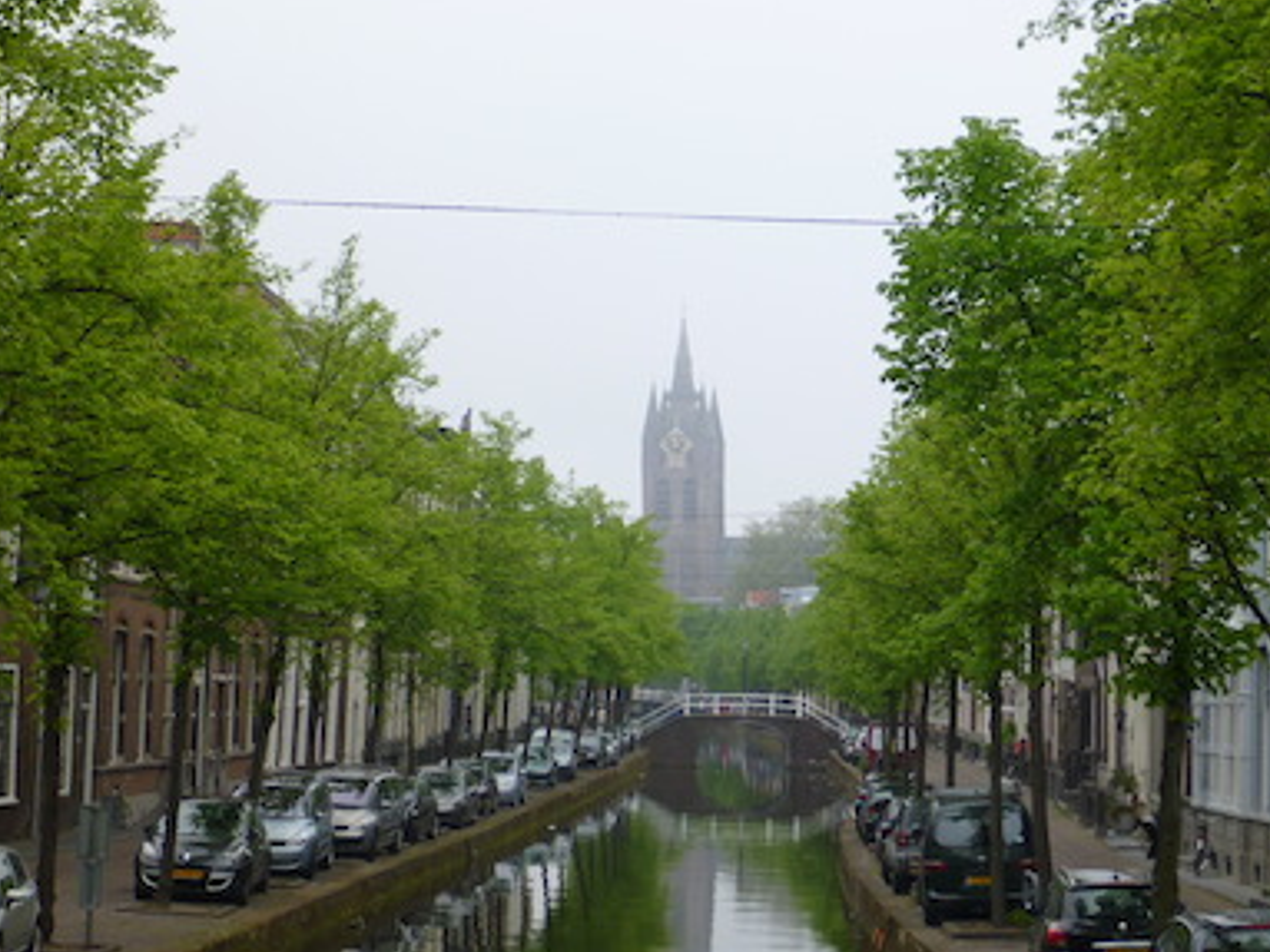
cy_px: 463
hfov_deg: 24.1
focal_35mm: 81
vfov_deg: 18.2
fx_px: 2971
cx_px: 769
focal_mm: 11
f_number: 5.2
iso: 100
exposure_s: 1/160
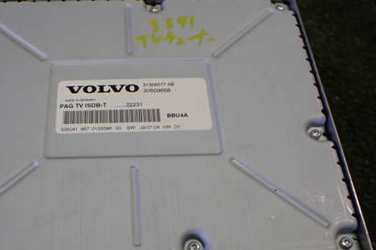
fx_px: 449
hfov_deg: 44.7
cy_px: 141
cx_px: 124
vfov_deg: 31.2
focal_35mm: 43
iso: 500
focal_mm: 5.4
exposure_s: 1/125
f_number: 2.3
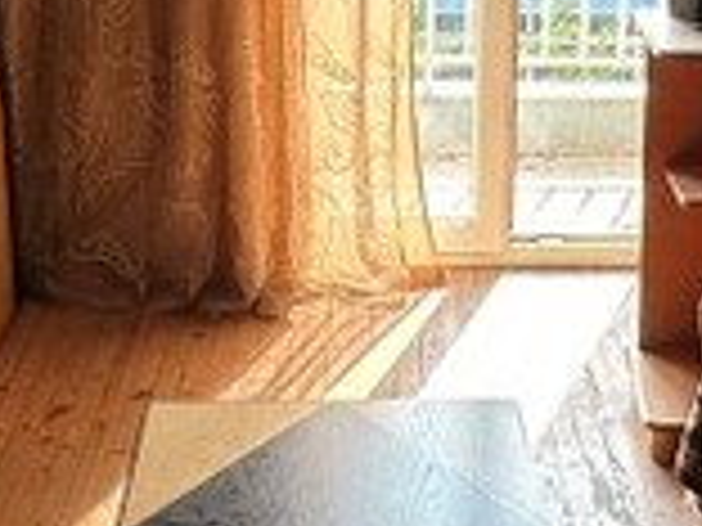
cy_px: -180
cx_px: 459
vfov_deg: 15.2
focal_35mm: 92
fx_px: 1866
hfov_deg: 21.2
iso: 40
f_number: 2.2
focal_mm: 2.22
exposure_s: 1/99
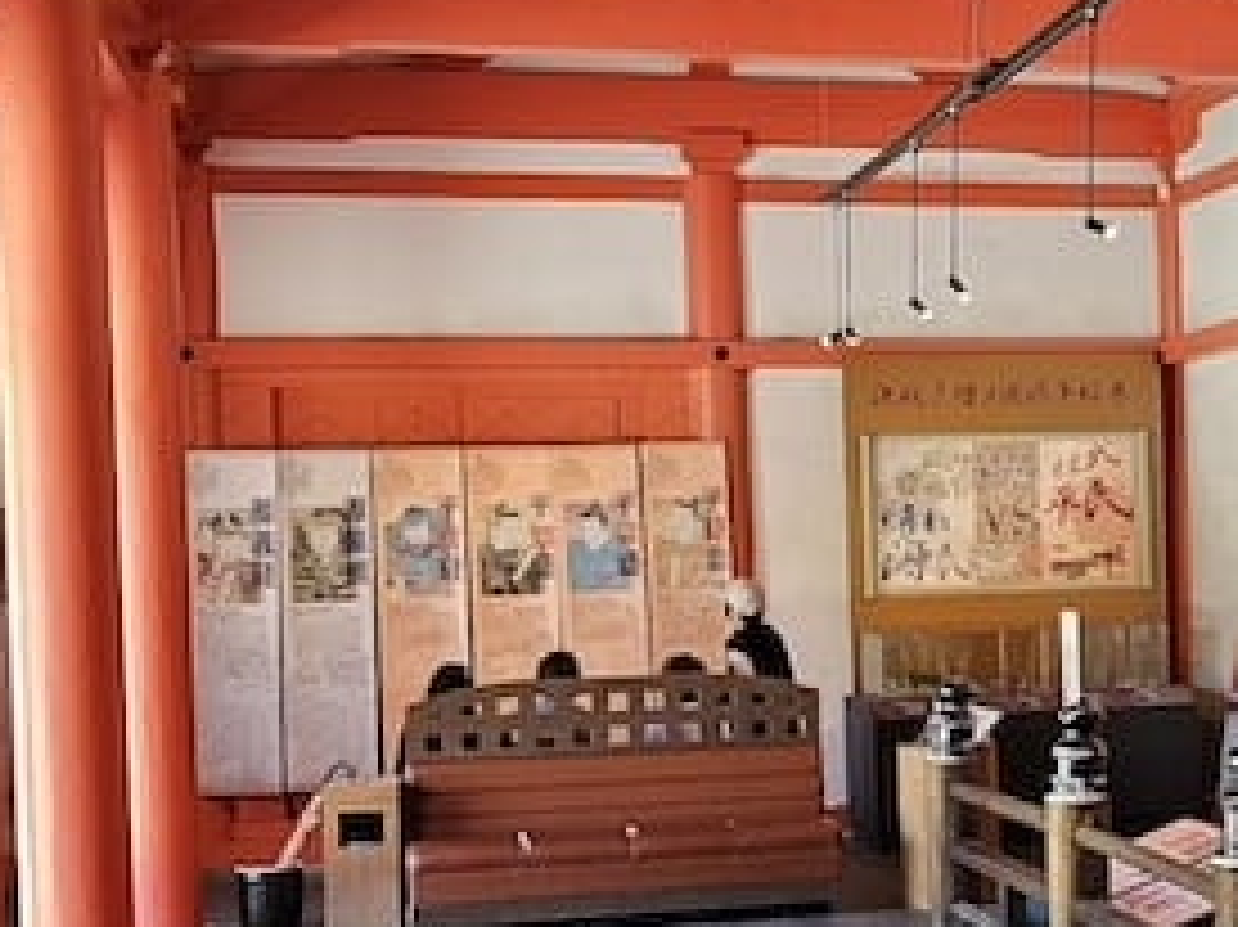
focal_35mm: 67
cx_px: 1130
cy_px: 598
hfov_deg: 27.8
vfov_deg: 21.8
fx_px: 2395
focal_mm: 6.3
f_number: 1.7
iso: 250
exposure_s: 1/170
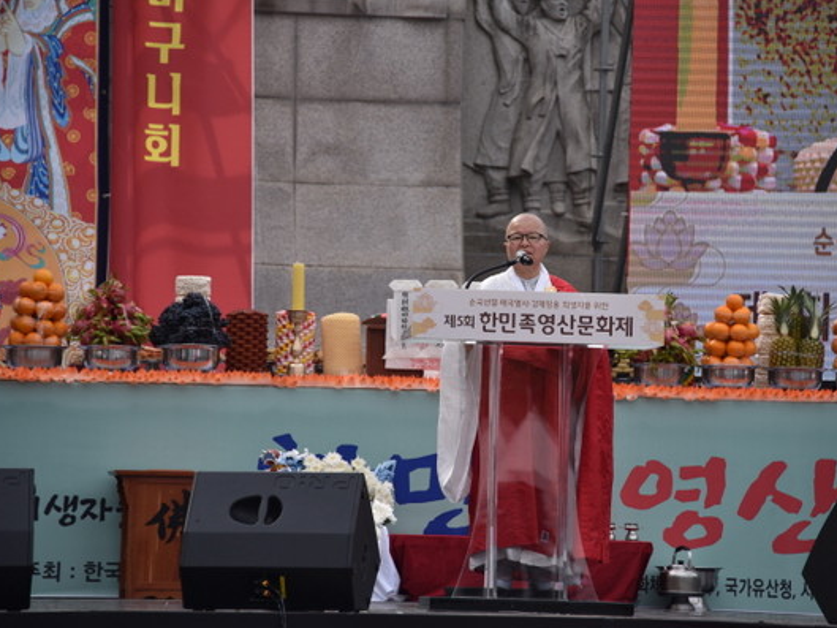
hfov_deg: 9.1
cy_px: 313
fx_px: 5272
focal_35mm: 218
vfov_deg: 6.8
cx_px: 454
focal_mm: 200
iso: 200
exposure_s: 1/500
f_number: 5.6
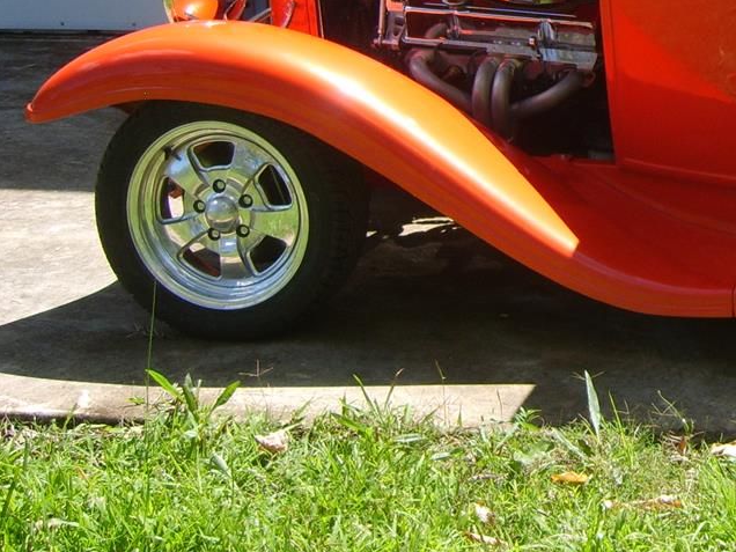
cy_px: 25
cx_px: 903
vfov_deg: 16.5
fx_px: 1871
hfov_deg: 20.7
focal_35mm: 88
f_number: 2.8
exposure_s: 1/500
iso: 50
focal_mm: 7.4
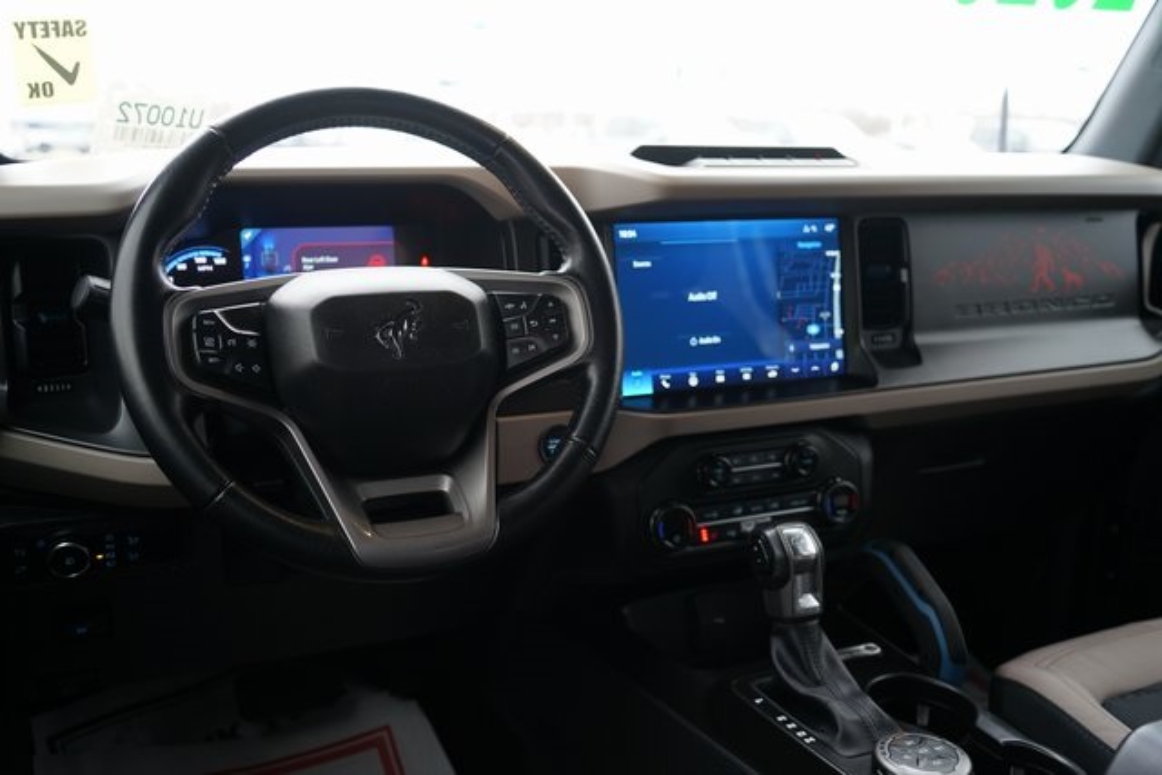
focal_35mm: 33
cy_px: 388
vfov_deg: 40.0
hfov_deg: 57.2
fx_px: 1065
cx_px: 581
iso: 400
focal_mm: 33
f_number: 4
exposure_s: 1/60
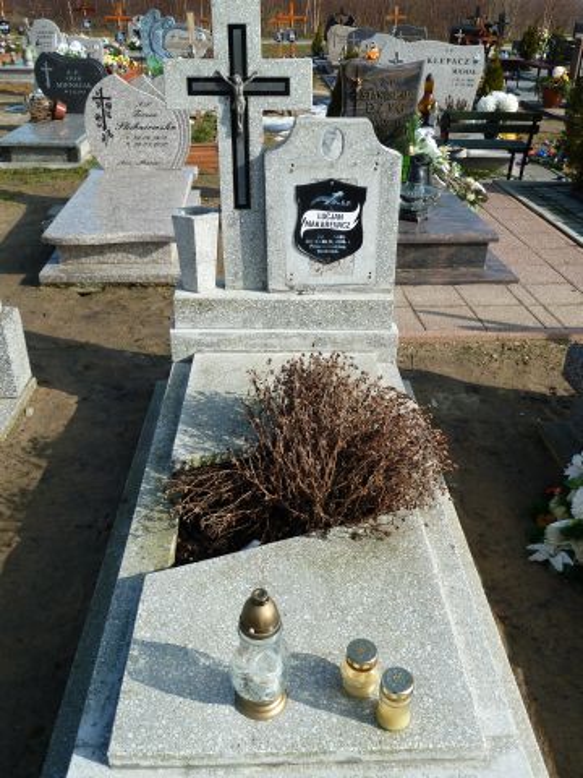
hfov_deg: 46.8
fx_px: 674
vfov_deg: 60.0
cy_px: 389
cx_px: 292
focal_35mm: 30
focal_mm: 5
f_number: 4
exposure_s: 1/500
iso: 80
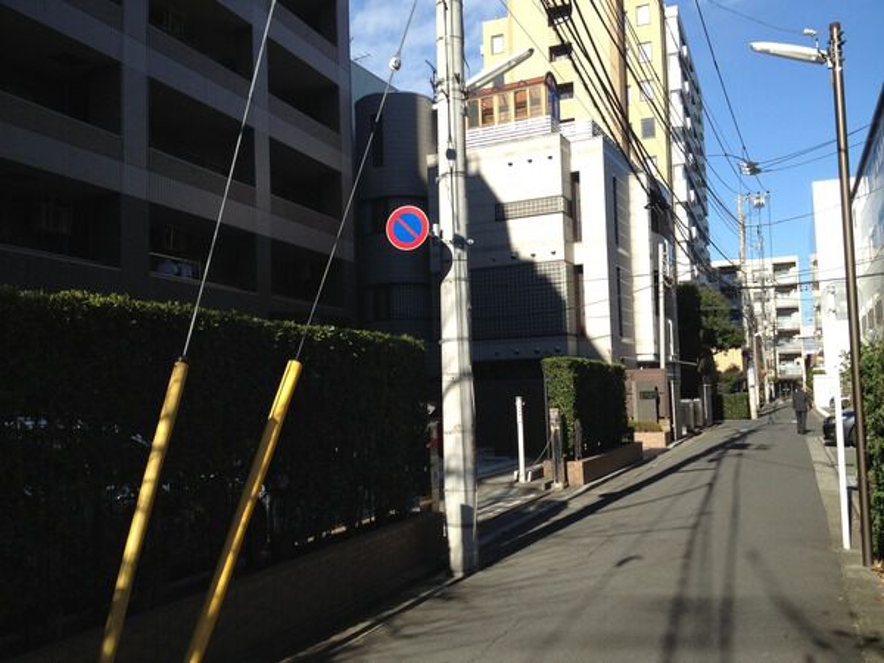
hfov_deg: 52.6
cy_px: 332
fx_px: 894
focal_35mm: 35
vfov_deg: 40.7
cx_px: 442
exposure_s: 1/1082
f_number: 2.4
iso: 50
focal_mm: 4.28
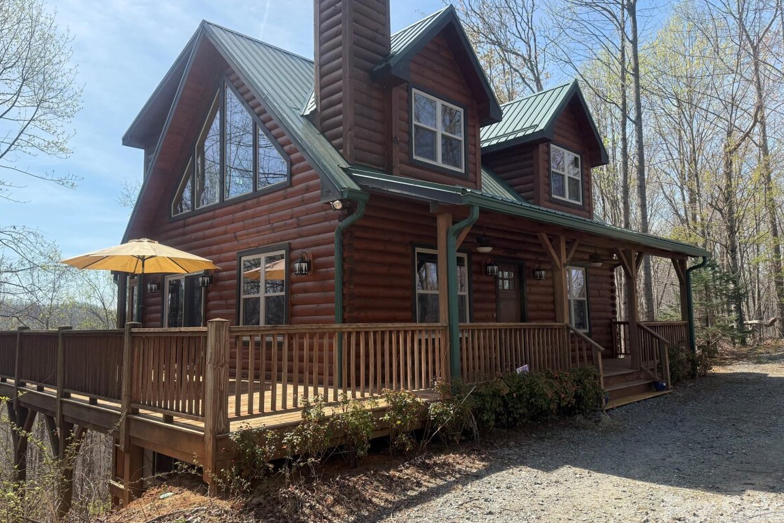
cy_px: 268
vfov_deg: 49.5
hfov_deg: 69.4
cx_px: 382
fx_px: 566
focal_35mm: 26
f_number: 1.78
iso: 100
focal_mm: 6.76
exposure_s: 1/3021
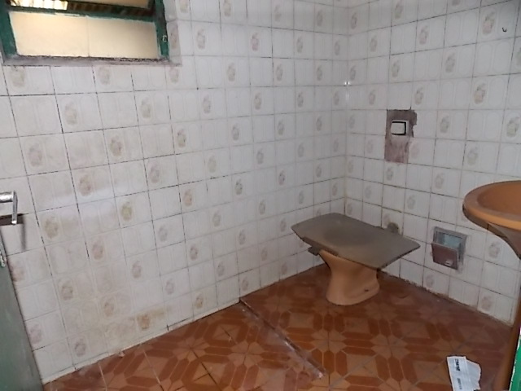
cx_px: 260
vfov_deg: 58.9
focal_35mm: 23
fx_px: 346
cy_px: 196
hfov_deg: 73.9
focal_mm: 4
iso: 200
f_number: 3.1
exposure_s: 1/30
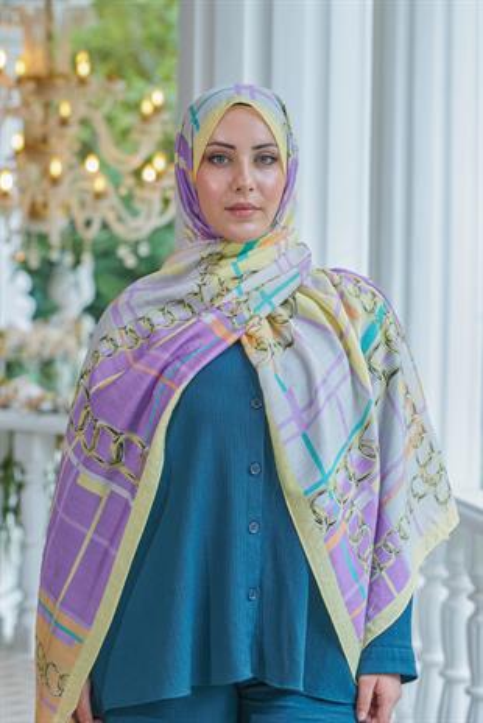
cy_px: 362
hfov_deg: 12.5
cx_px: 242
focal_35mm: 110
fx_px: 2210
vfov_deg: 18.6
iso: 800
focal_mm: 110
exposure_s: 1/125
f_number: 6.3
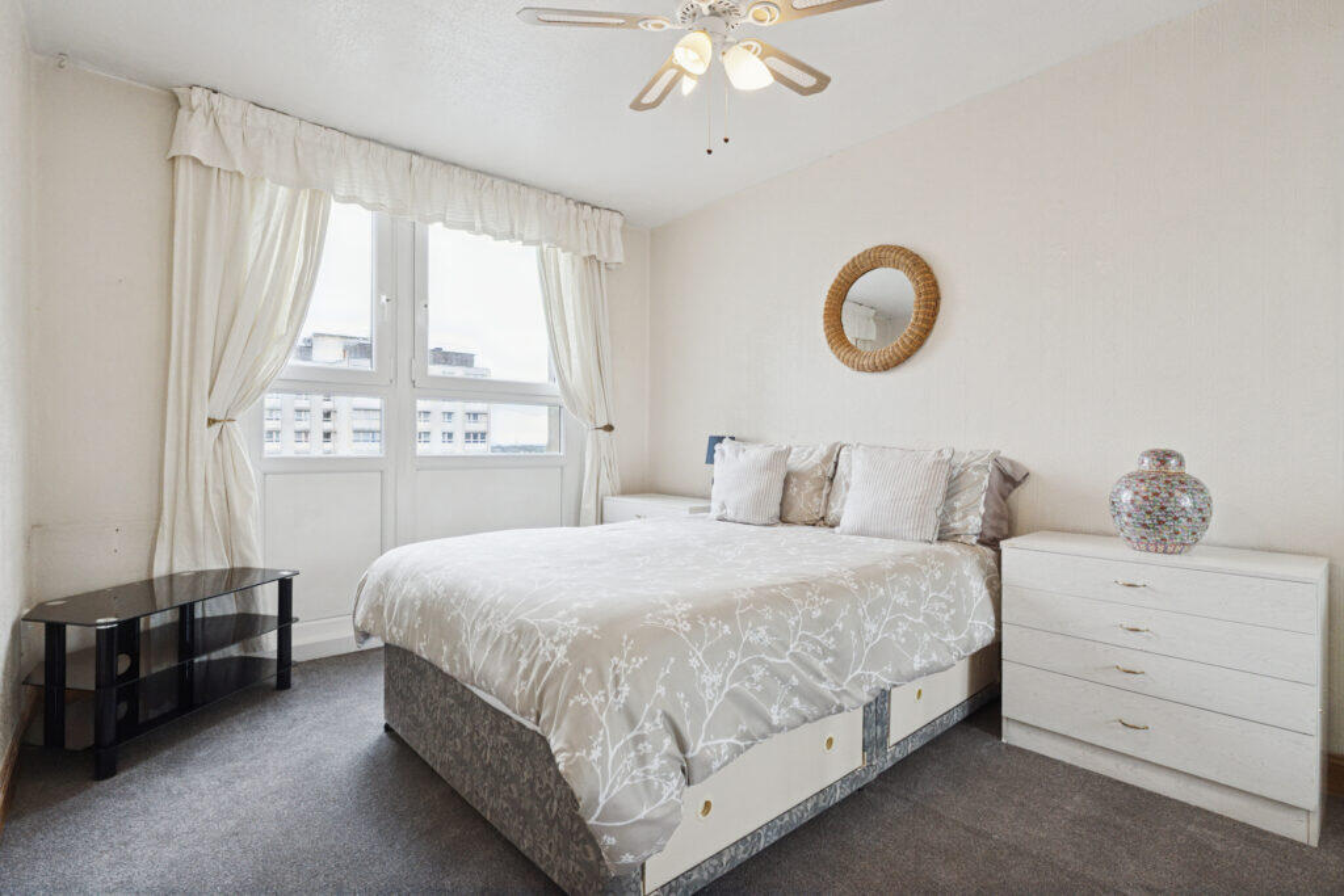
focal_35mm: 16
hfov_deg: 95.0
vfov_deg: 72.1
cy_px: 448
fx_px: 616
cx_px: 672
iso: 640
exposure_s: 1/60
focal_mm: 11
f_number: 8
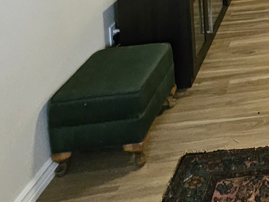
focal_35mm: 49
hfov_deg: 29.3
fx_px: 381
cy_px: -130
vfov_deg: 22.2
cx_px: 371
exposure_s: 1/30
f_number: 2.2
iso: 400
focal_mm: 1.74
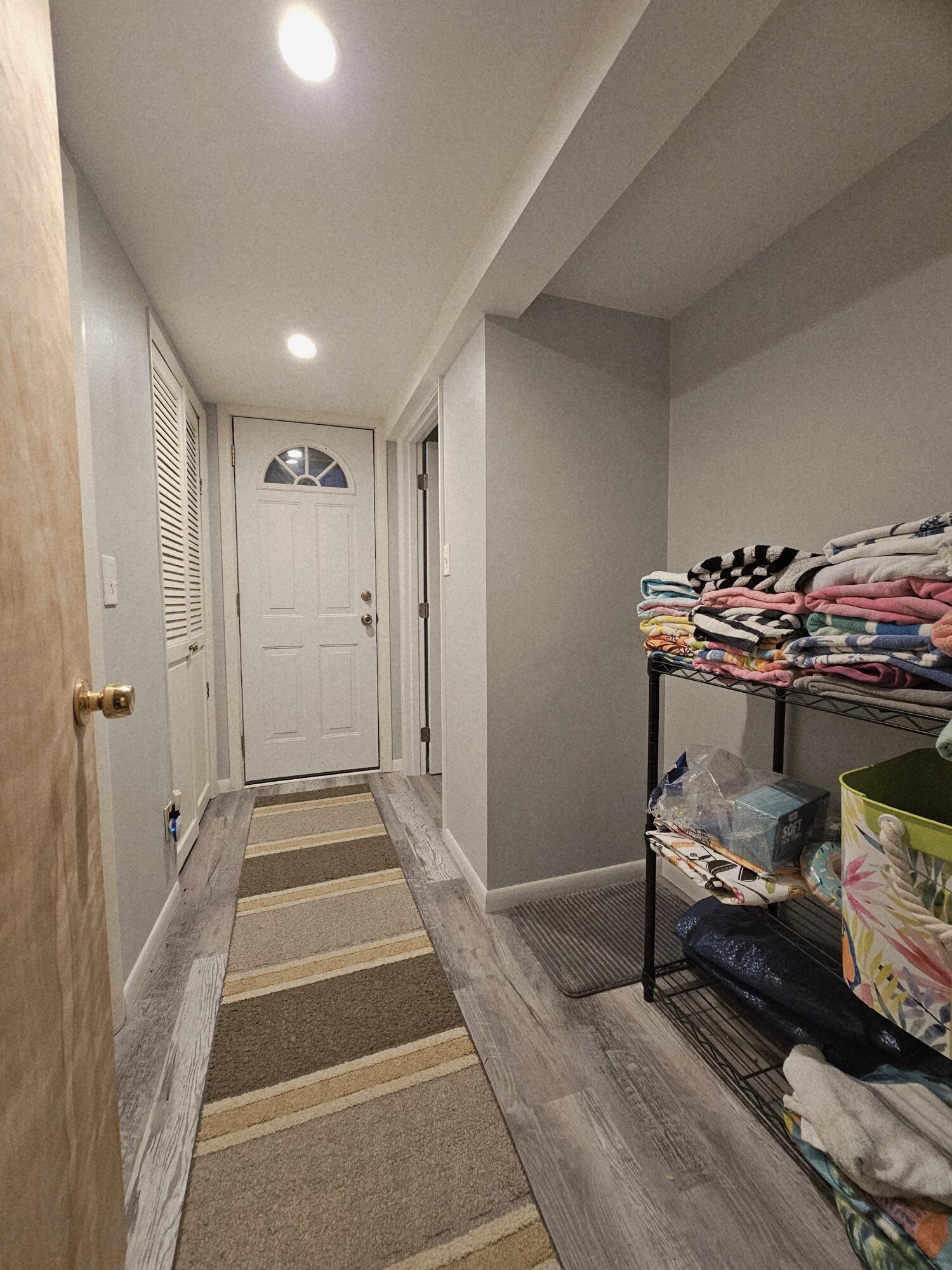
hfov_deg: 89.9
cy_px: 635
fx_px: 477
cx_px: 476
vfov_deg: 106.2
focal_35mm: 13
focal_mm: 2.2
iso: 320
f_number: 2.2
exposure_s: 1/60.2
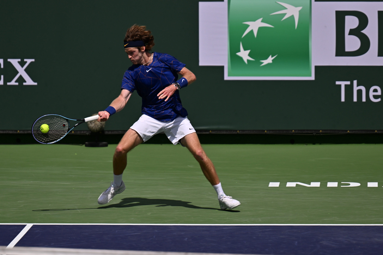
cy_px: 128
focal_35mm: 360
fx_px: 3829
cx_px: 192
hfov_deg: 5.7
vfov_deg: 3.8
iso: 160
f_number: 4
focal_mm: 240
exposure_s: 1/6400
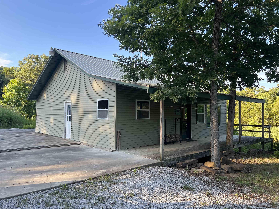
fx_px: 210
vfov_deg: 53.1
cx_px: 140
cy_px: 104
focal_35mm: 26
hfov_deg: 67.3
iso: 50
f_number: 1.5
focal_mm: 5.7
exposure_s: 1/458
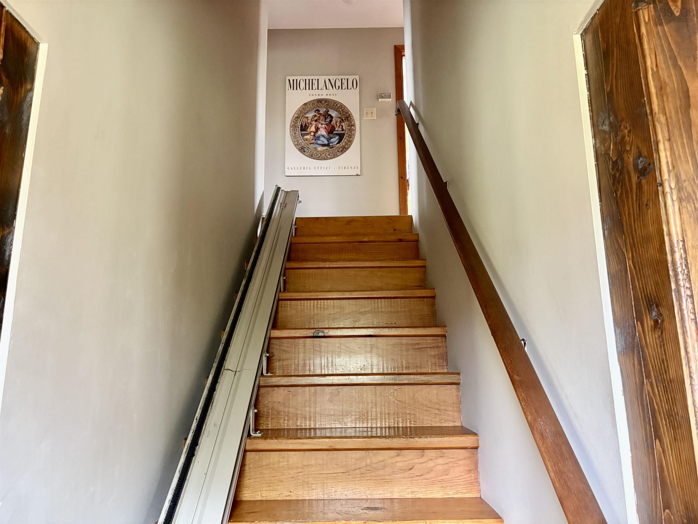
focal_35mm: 26
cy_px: 262
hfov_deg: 67.3
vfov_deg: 53.1
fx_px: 524
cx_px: 349
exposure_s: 1/60
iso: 500
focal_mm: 5.96
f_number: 1.6
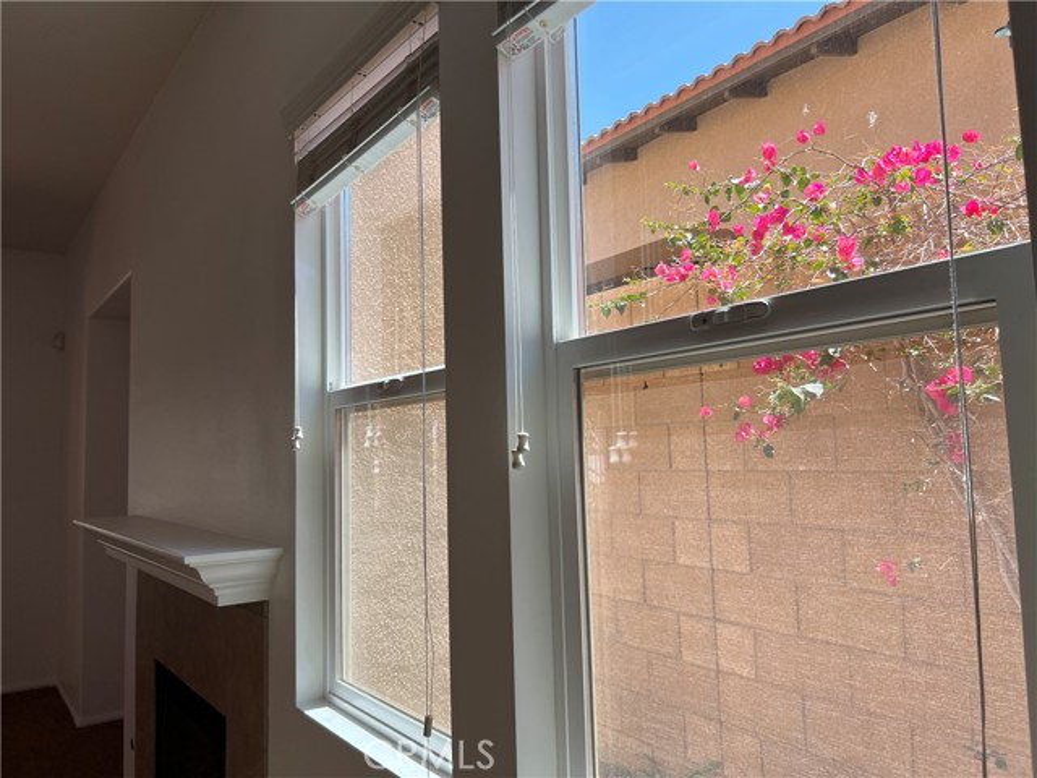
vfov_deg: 53.1
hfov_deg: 67.3
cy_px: 389
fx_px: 779
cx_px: 518
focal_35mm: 26
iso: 50
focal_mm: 5.7
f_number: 1.5
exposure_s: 1/692
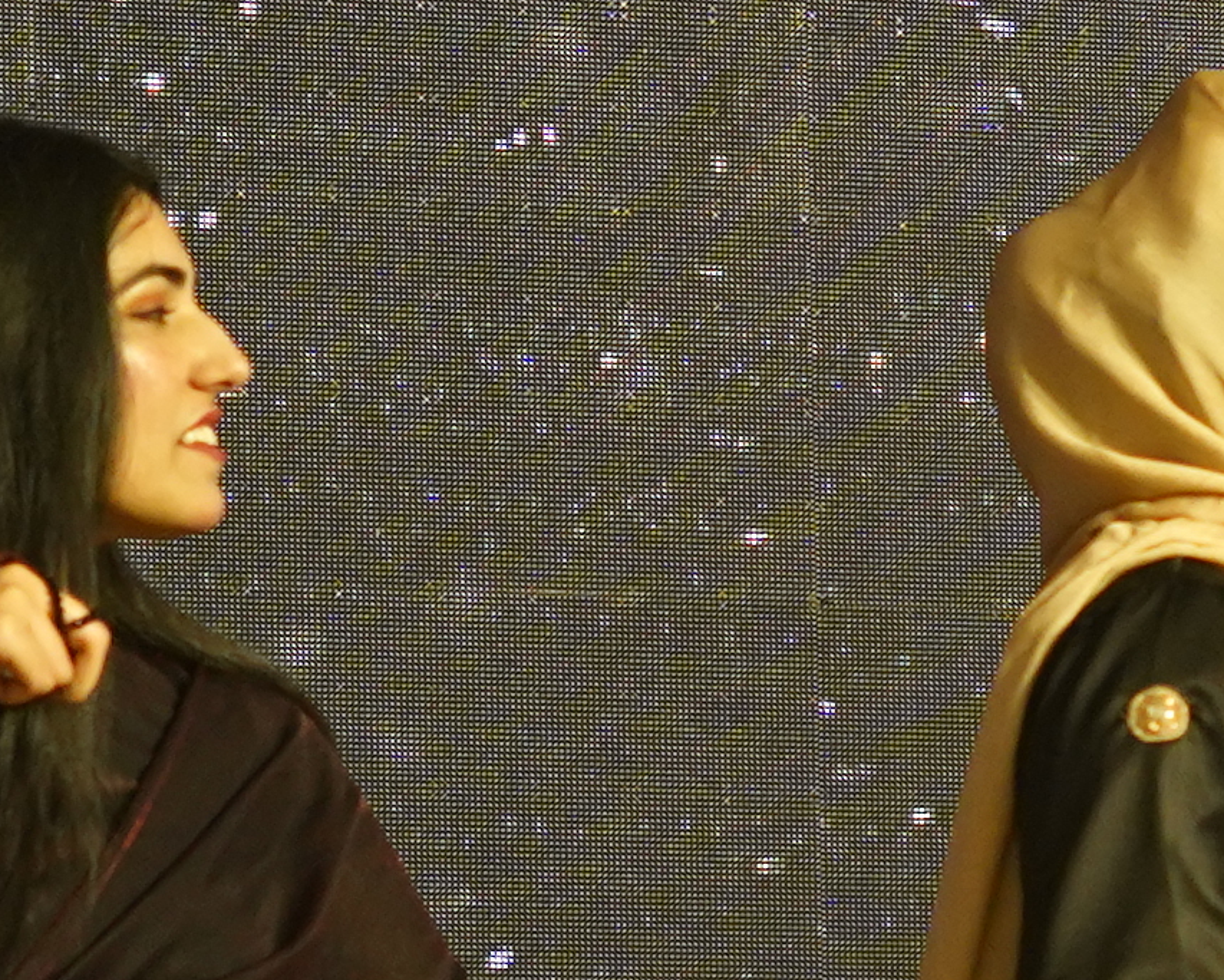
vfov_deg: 4.7
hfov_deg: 5.6
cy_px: 1201
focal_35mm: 330
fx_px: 11959
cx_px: 3178
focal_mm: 50
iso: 1250
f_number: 2.8
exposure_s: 1/160
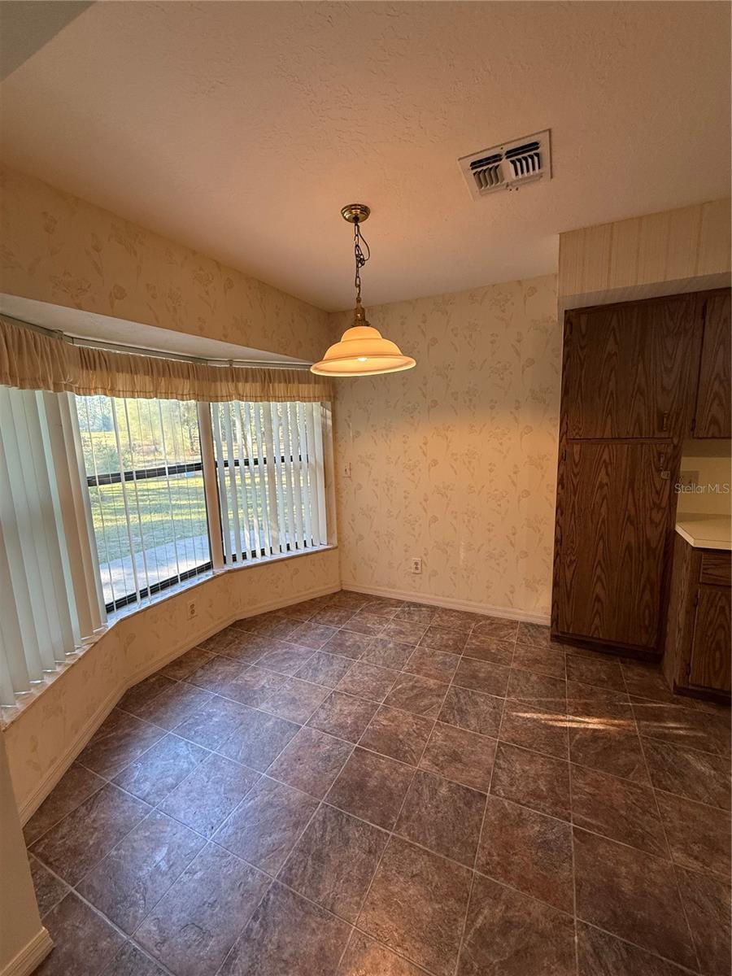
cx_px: 366
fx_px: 395
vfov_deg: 102.1
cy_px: 488
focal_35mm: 14
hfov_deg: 85.7
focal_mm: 2.22
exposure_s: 1/120
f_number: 2.2
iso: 250
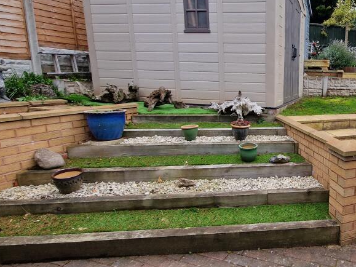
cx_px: 306
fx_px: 236
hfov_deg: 64.2
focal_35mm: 23
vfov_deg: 58.8
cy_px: 121
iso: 50
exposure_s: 1/458
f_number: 2.2
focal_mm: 2.2
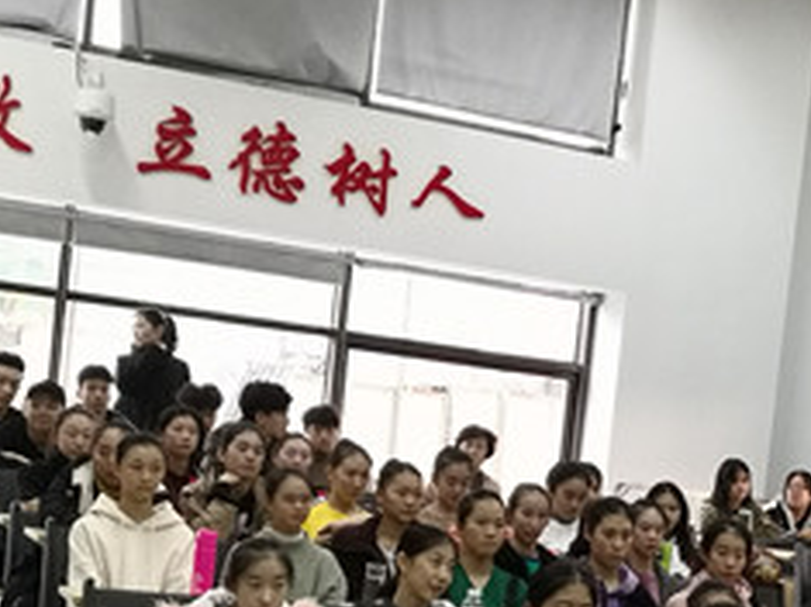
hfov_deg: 23.1
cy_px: 578
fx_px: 1897
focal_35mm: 81
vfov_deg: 17.8
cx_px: 832
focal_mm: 3.95
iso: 200
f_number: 1.6
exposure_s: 1/33.3
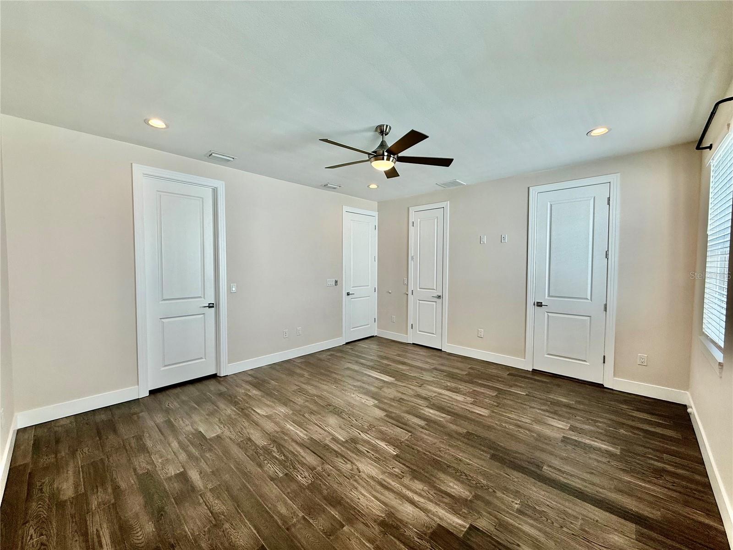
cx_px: 366
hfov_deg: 102.1
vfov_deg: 85.7
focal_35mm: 14
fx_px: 296
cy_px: 275
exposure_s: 1/130
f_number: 2.2
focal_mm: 2.22
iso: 64
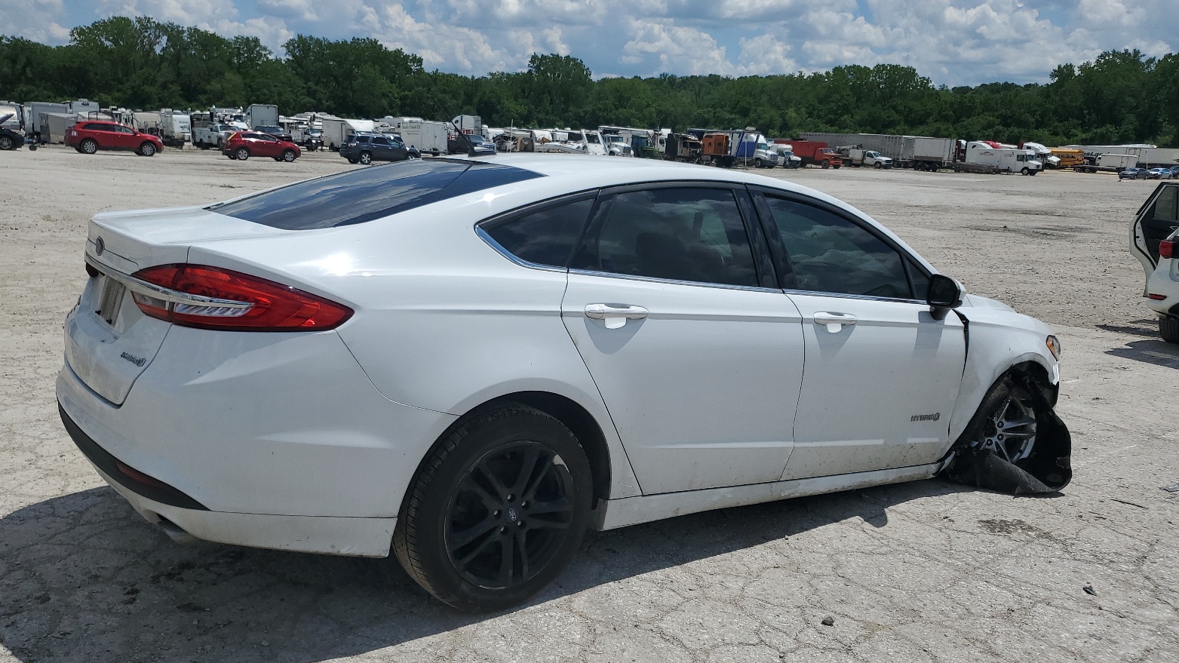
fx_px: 907
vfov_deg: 40.2
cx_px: 592
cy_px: 356
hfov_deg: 66.1
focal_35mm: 29
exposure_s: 1/10000
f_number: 1.5
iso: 50
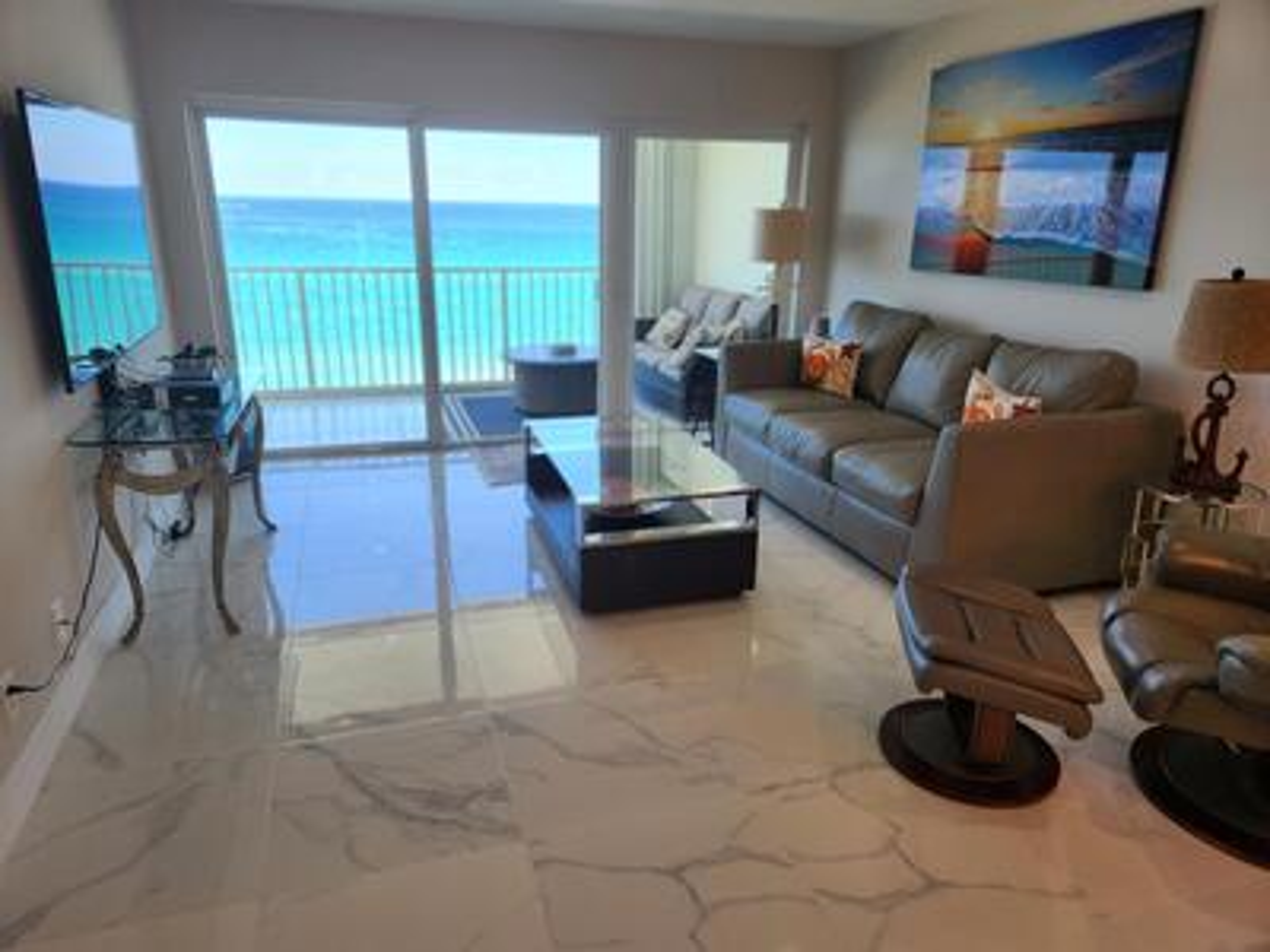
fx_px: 844
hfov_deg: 73.9
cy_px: 476
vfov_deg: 58.9
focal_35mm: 23
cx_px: 635
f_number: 1.8
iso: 20
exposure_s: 1/120
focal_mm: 5.4
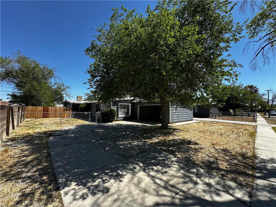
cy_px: 104
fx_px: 112
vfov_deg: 85.7
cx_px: 138
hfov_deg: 102.1
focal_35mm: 14
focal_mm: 2.22
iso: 40
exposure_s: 1/824
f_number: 2.2
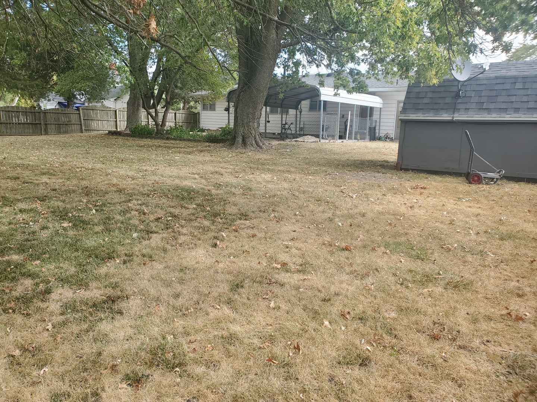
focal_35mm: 26
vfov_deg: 53.1
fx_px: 403
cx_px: 268
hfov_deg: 67.3
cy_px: 201
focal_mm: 4.3
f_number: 2.4
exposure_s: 1/305
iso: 50
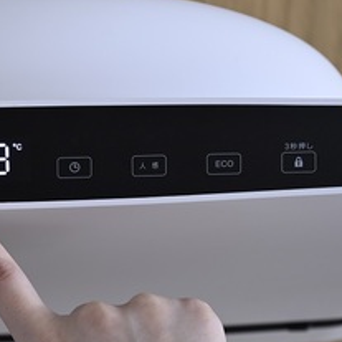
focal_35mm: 172
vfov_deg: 10.2
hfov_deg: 10.1
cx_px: -12
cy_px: 159
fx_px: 1923
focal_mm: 93
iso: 500
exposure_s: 1/30
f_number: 9
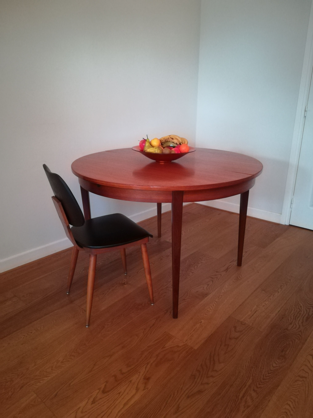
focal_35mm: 26
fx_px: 313
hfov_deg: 53.1
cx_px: 156
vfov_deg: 67.3
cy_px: 209
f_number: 2.2
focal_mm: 3.83
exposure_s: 1/14.3
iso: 1250
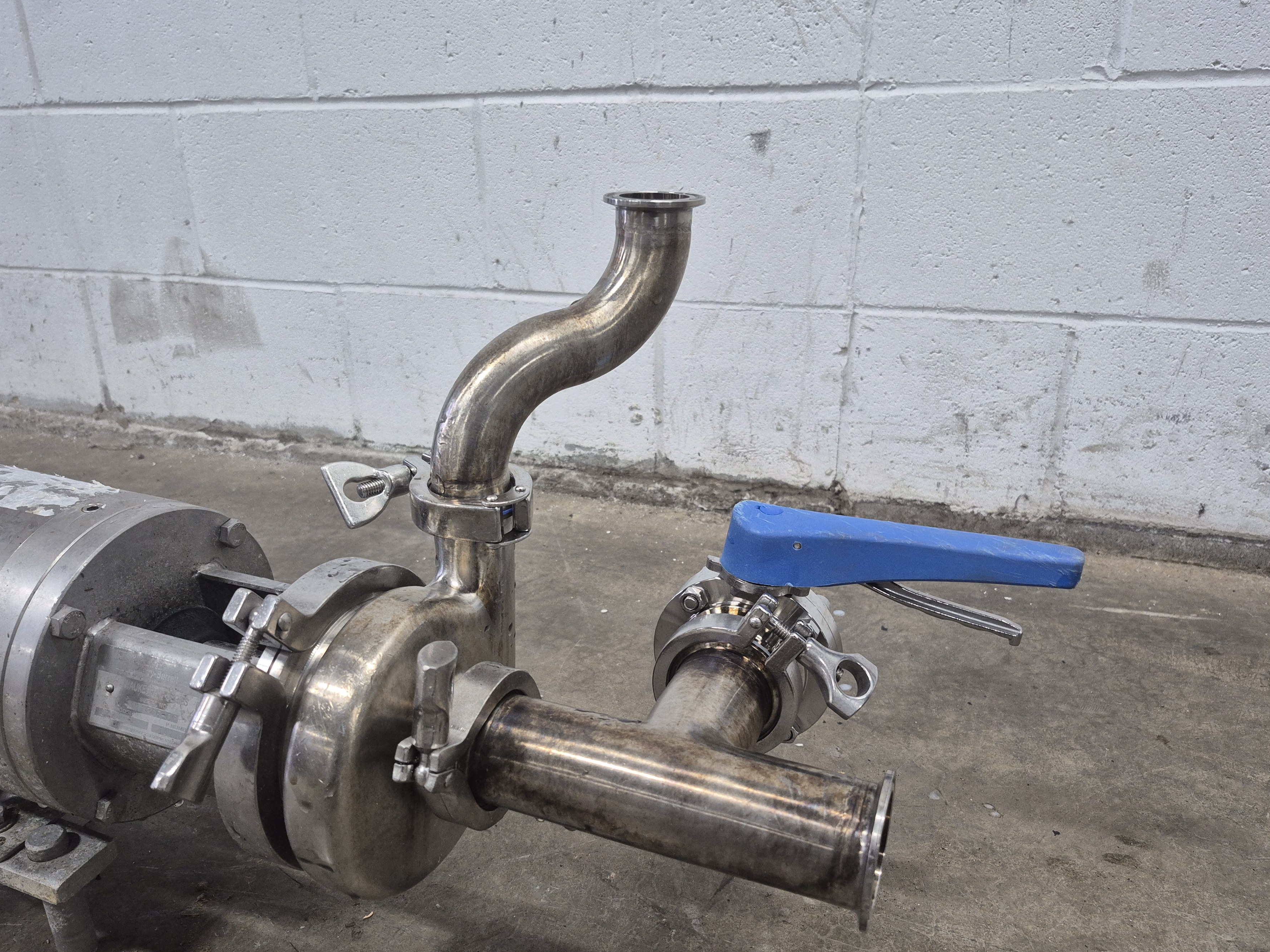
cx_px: 630
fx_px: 954
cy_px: 513
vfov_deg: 53.0
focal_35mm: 26
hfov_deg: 67.3
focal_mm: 5.4
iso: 320
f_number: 1.8
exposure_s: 1/120
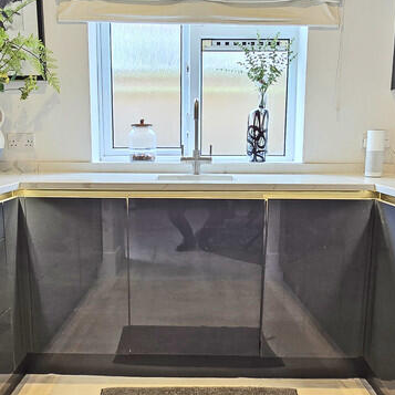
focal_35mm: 33
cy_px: 228
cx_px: 186
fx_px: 426
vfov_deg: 49.6
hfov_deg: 49.7
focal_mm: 2.2
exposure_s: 1/50
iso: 100
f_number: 2.2
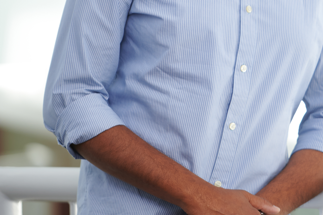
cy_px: -10
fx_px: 3309
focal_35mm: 369
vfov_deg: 3.7
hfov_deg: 5.6
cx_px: 330
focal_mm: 155
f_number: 4
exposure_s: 1/125
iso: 250
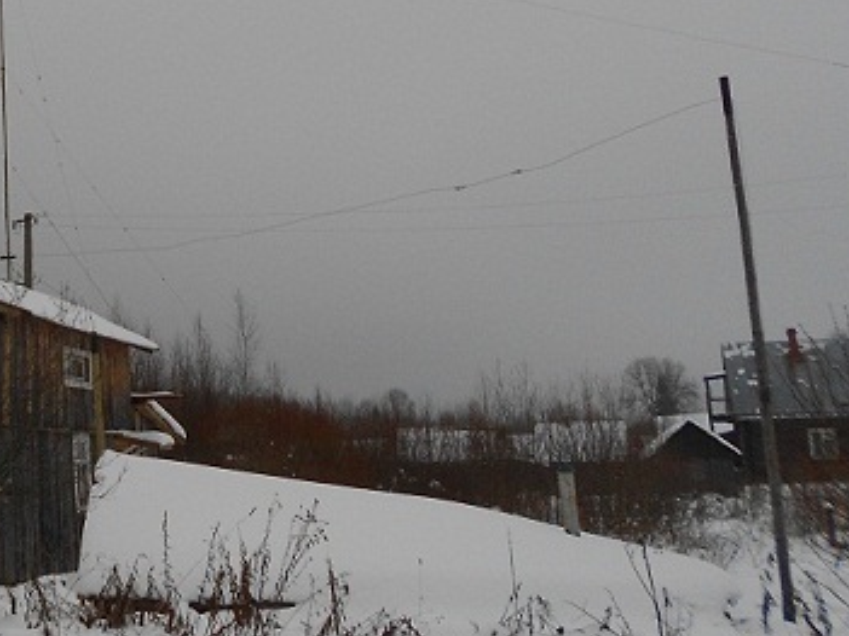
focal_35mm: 60
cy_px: 104
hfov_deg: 29.4
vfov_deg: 23.9
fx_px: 1471
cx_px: -60
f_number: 3.2
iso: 80
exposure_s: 1/400
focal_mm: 4.6
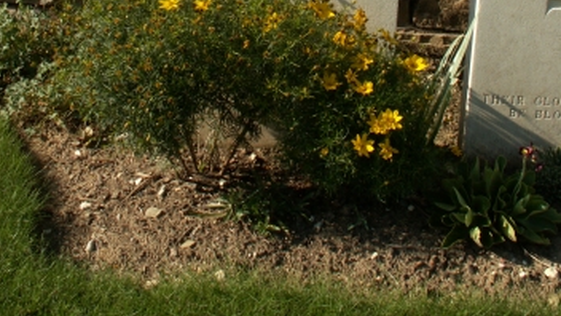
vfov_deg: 21.5
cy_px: -54
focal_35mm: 52
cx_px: 284
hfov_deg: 39.9
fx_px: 774
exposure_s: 1/200
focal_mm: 5.86
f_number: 6.3
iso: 50
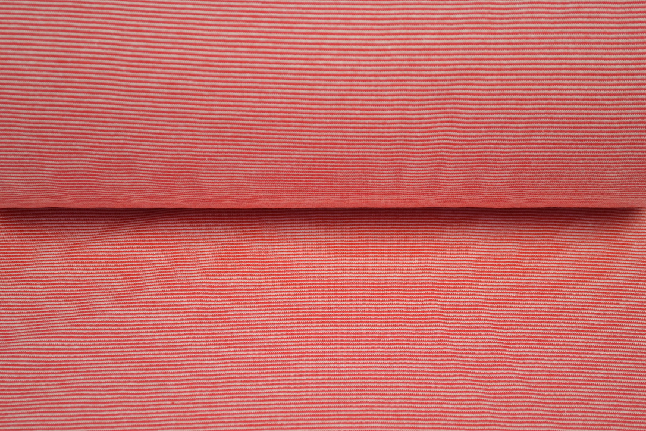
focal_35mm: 68
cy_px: 216
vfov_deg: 20.2
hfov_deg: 29.9
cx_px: 323
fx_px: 1211
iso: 100
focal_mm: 45
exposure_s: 1/25
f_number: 5.6
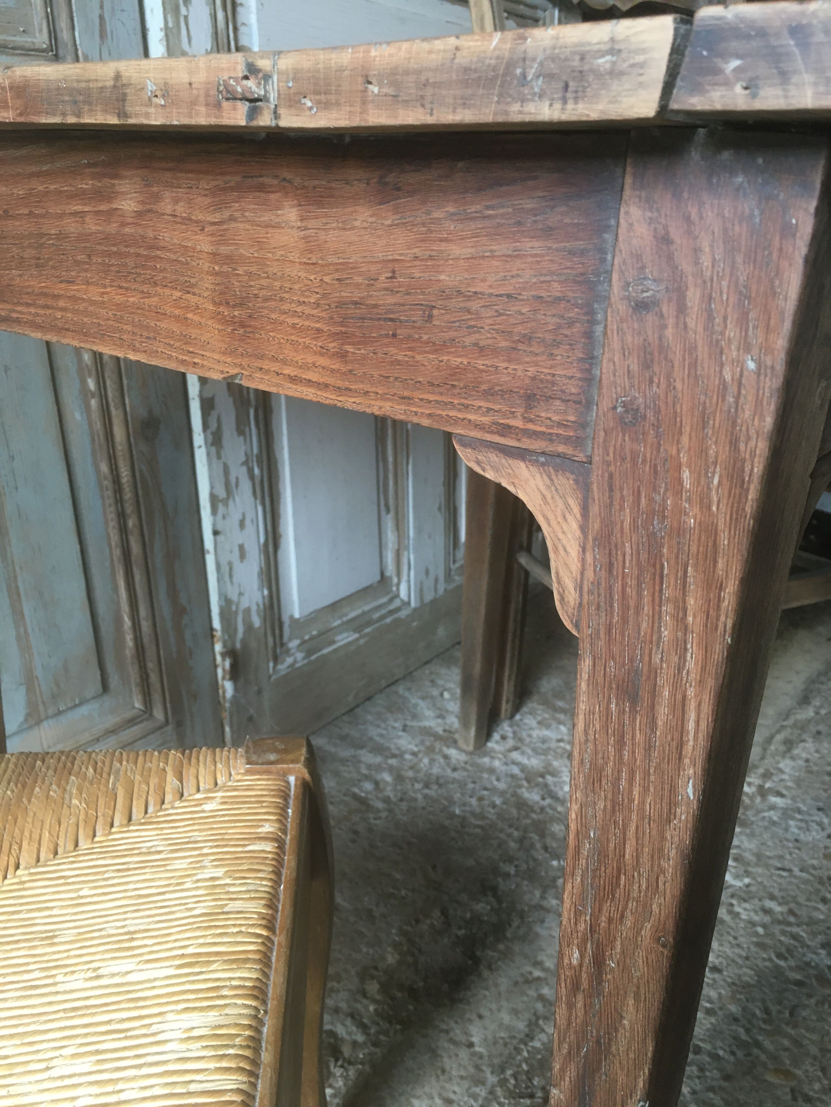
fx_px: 928
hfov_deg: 48.2
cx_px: 416
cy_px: 554
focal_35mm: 29
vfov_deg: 61.7
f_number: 2.2
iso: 64
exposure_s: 1/33
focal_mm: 4.15
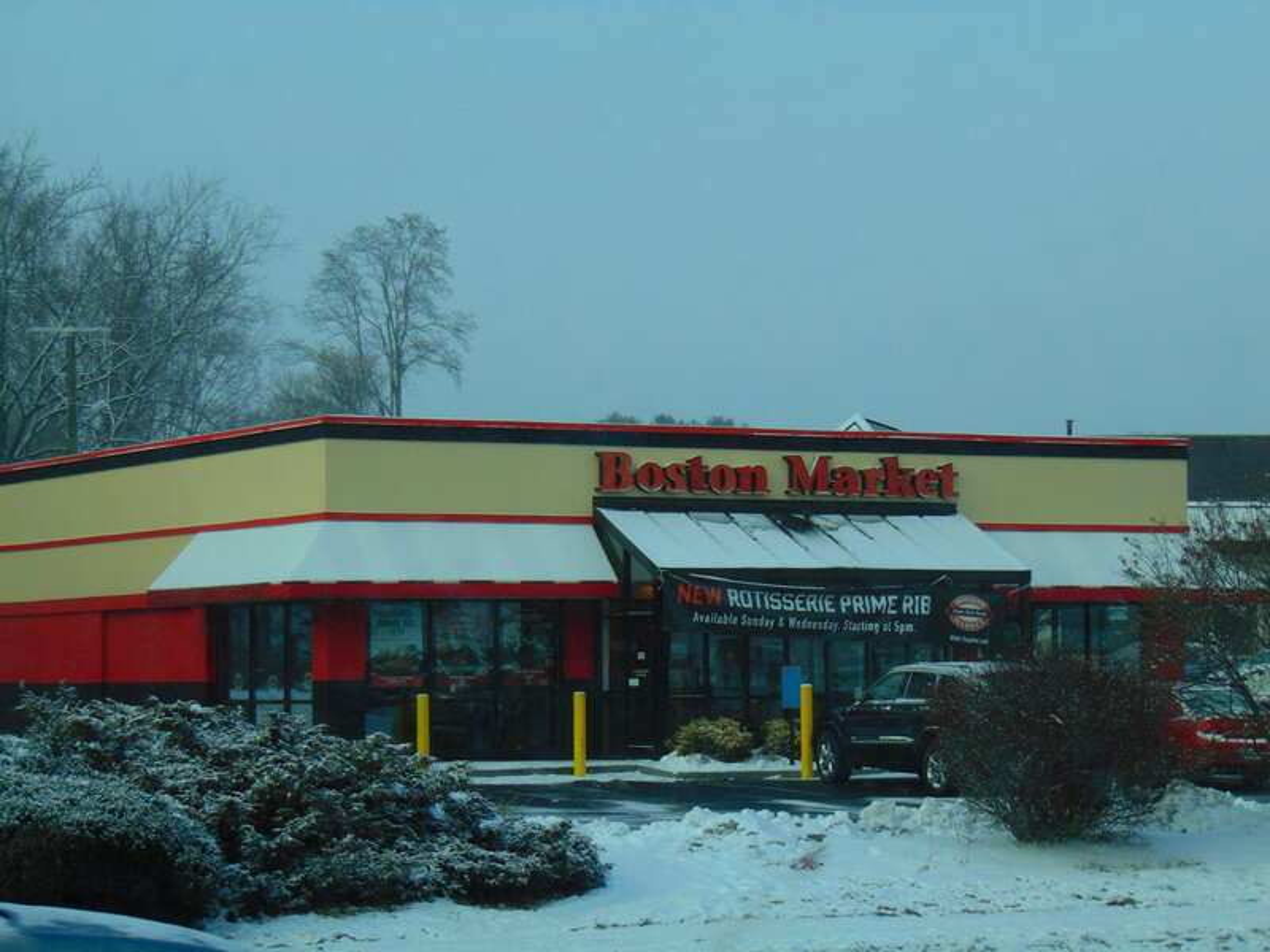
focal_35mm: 108
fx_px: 3962
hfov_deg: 18.2
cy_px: 476
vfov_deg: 13.7
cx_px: 635
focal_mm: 19.4
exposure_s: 1/400
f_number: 3.9
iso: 80
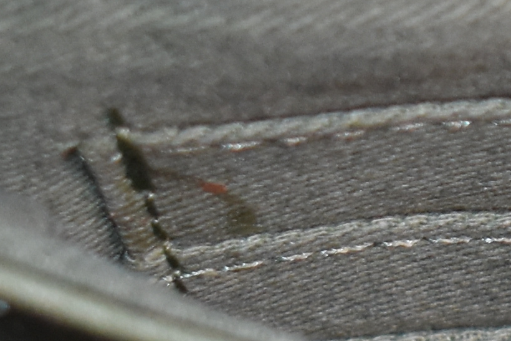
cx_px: 1666
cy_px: 170
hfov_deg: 4.5
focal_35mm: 439
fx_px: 6232
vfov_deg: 3.1
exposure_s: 1/80
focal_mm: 40
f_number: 4.8
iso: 800
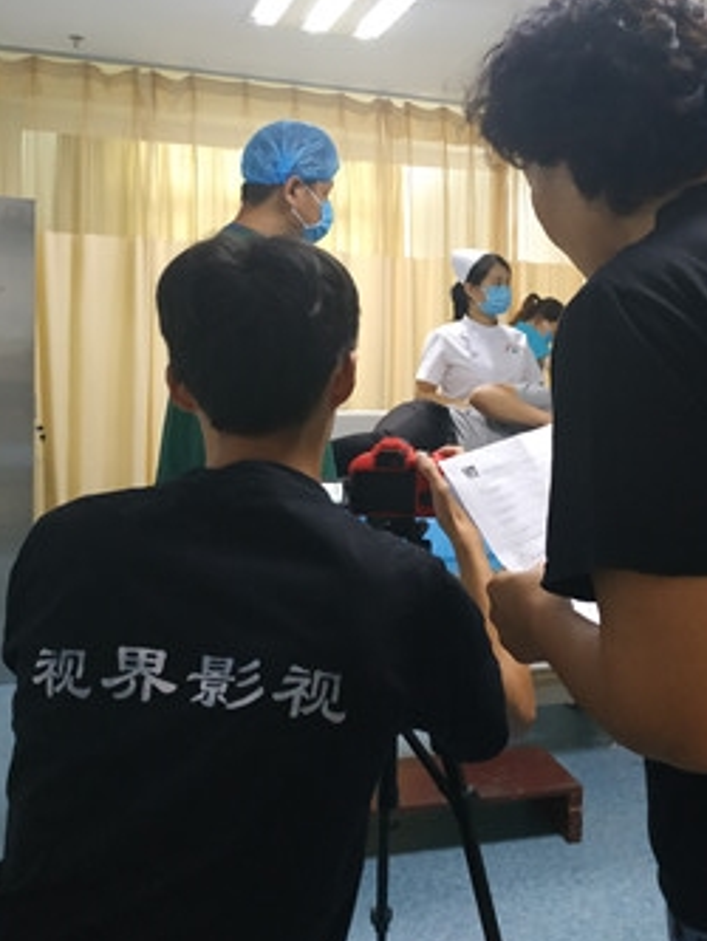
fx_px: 980
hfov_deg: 39.2
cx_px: 471
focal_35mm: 36
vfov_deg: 51.1
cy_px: 398
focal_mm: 3.94
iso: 800
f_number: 1.9
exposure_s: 1/20
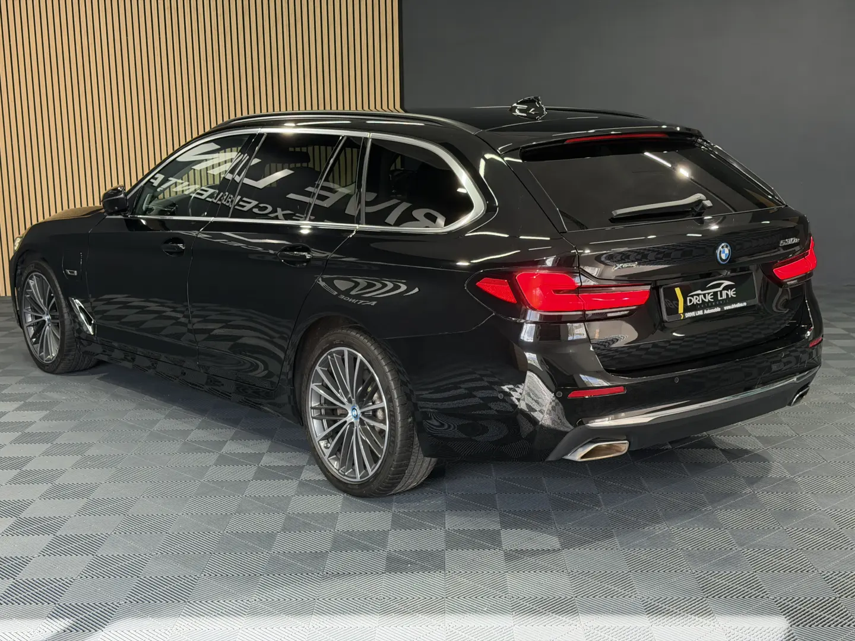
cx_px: 428
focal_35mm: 48
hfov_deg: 39.7
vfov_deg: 30.3
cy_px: 320
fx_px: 1186
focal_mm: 6.76
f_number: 1.78
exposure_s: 1/100
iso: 320
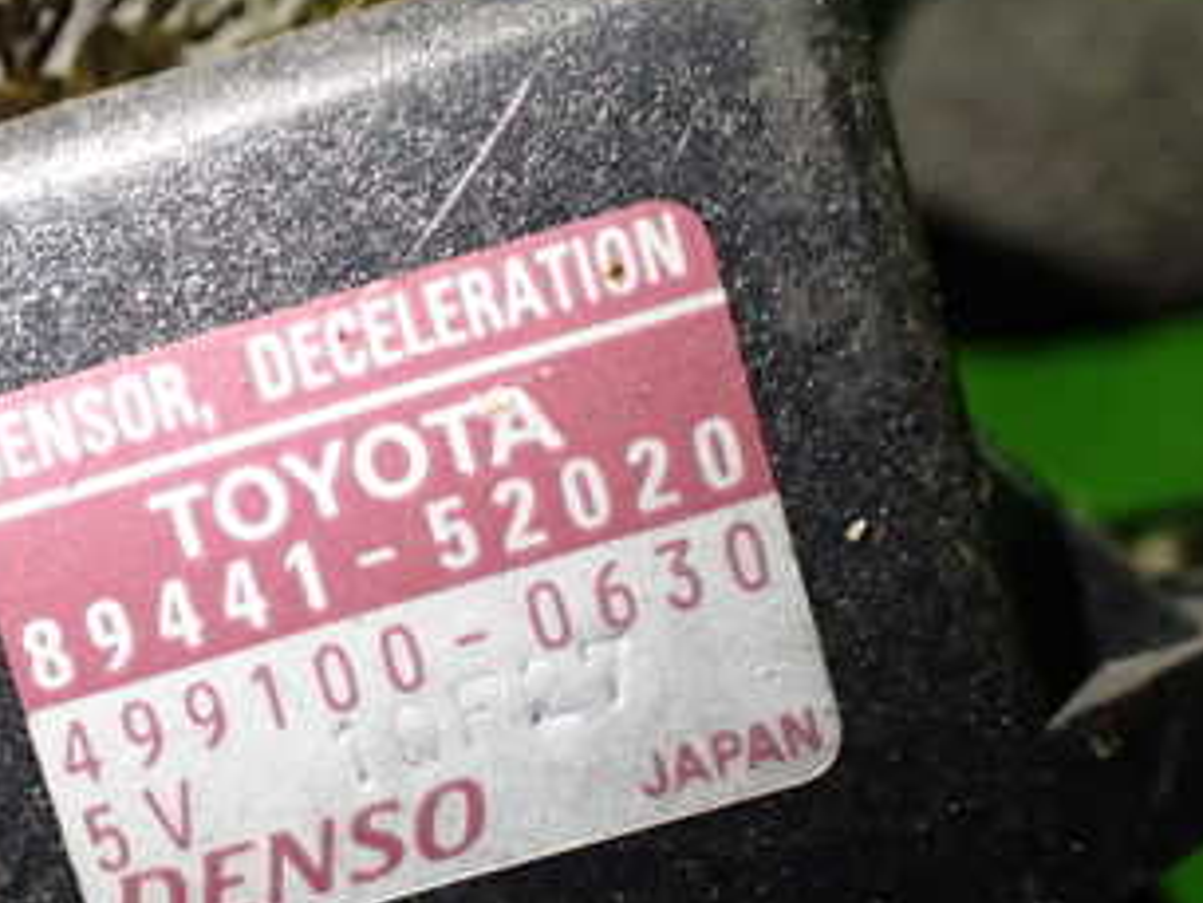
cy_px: 607
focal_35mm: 59
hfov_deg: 32.4
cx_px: 387
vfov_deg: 24.7
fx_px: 2051
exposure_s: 1/125
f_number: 2.3
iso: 500
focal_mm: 5.4
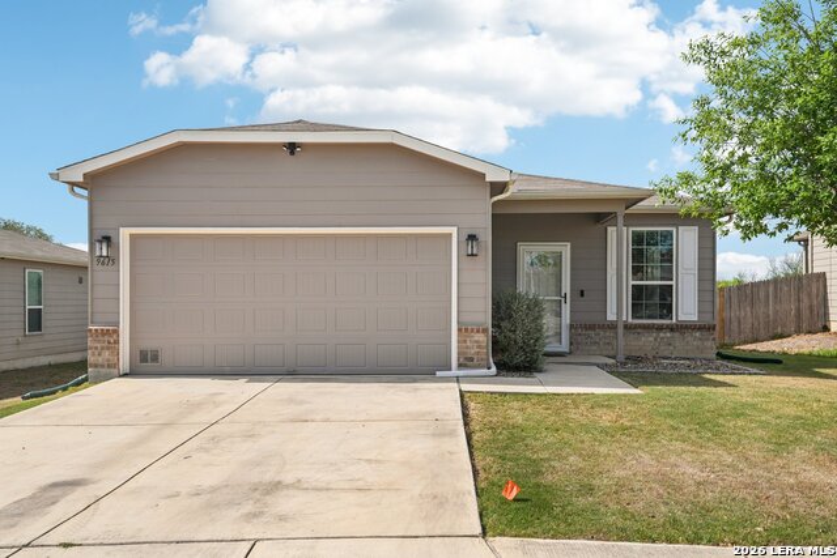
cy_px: 279
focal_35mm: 32
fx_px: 744
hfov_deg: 58.7
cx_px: 418
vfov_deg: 41.1
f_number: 8
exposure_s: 1/750
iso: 200
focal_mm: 32
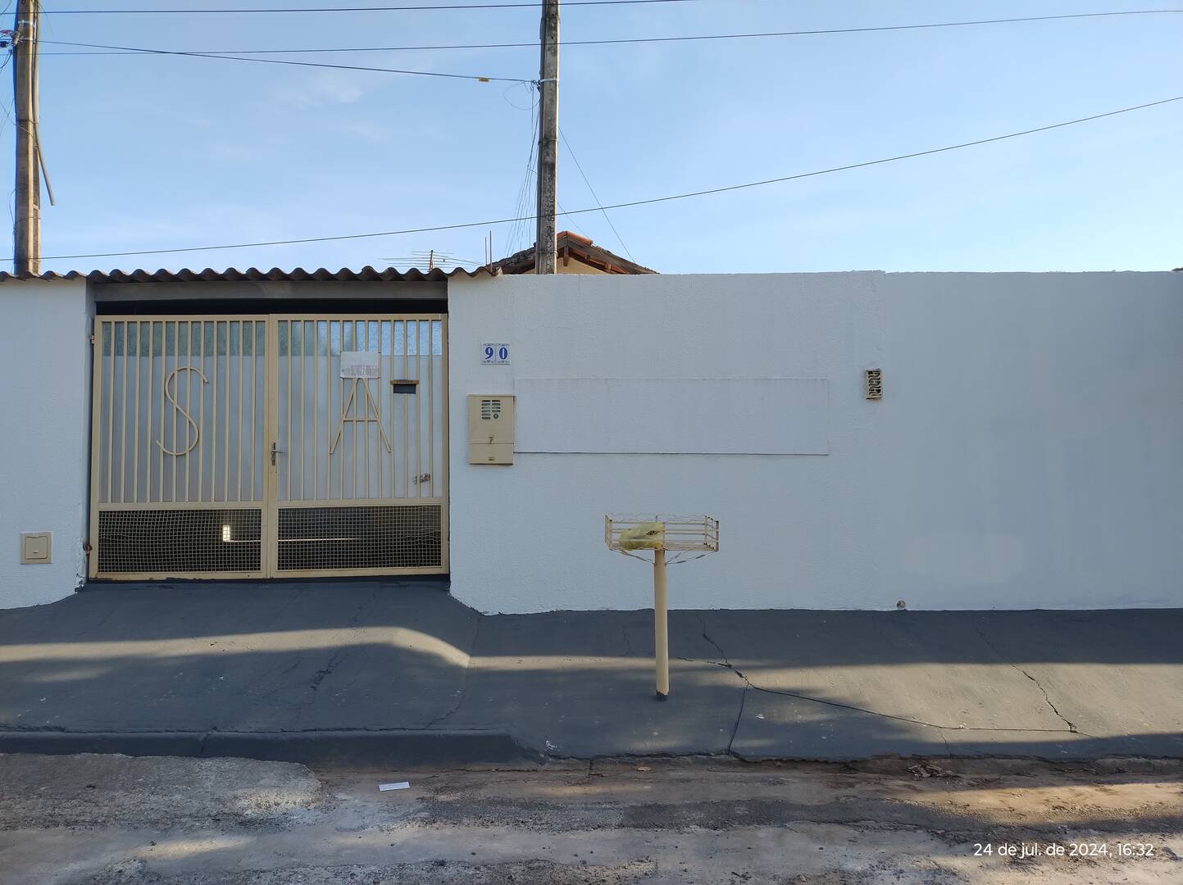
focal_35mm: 25
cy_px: 442
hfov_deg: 69.4
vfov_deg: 54.8
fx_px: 854
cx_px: 592
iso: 100
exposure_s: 1/264
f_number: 1.7
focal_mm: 4.71
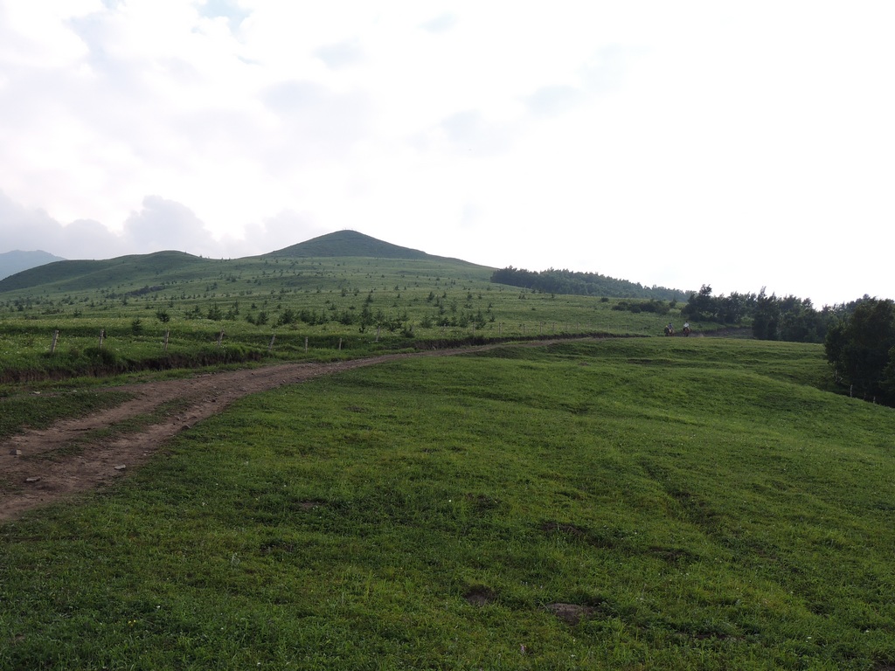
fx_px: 1034
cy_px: 336
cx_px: 448
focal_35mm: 40
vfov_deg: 36.0
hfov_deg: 46.8
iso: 100
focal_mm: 7.1
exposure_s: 1/500
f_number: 3.3
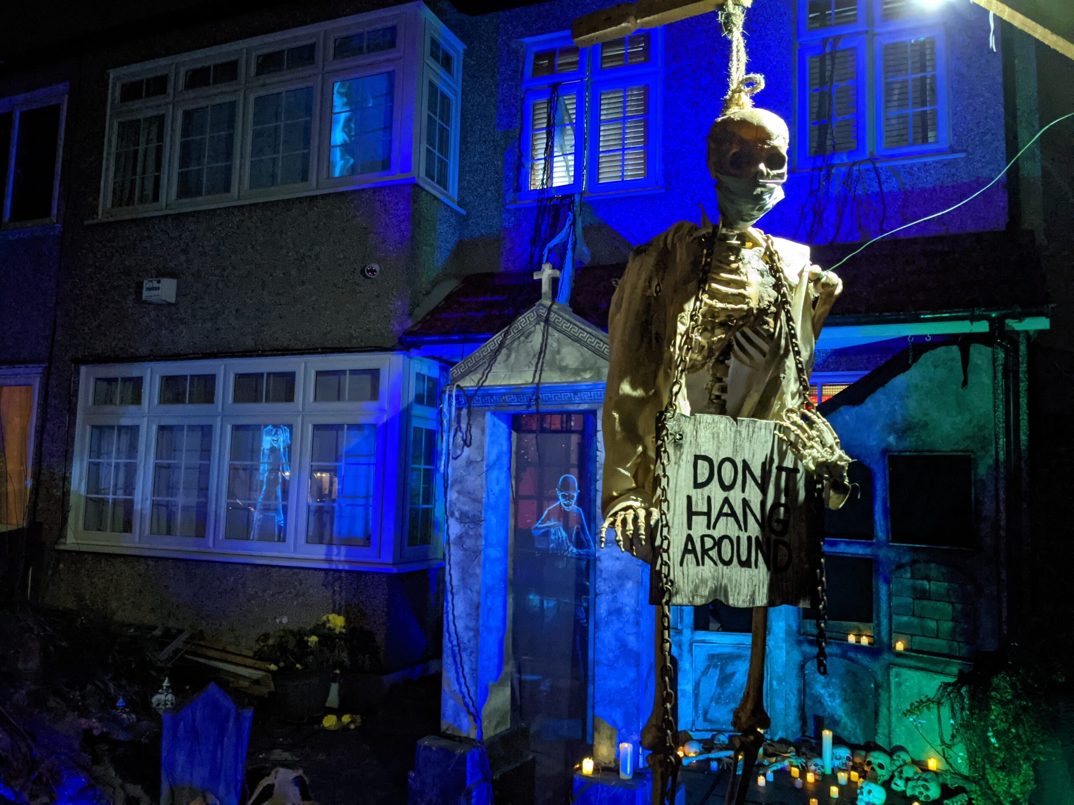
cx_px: 537
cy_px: 402
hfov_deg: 65.3
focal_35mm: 27
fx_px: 838
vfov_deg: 51.4
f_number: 1.73
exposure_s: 1/15
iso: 421
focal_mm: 4.38
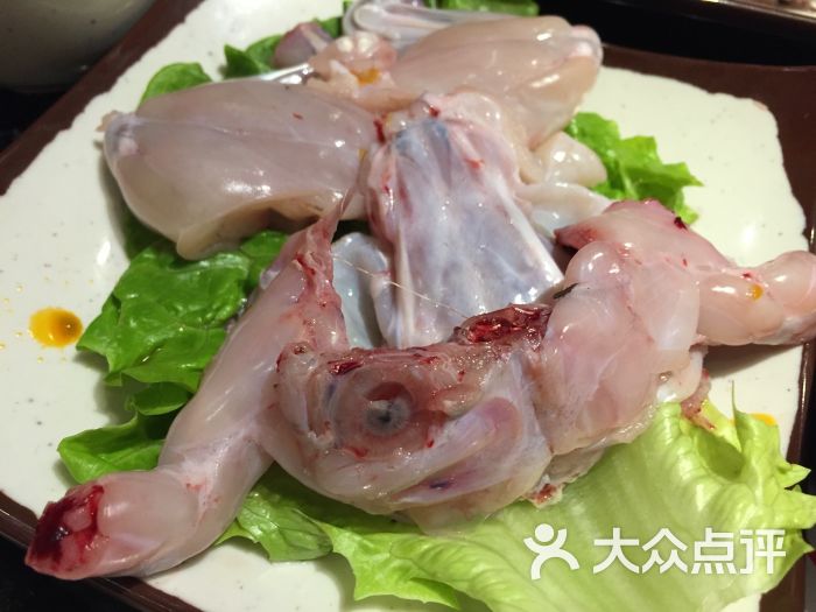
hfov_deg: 61.7
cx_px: 408
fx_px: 684
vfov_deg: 48.2
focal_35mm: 29
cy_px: 306
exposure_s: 1/33
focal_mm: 4.15
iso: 160
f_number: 2.2
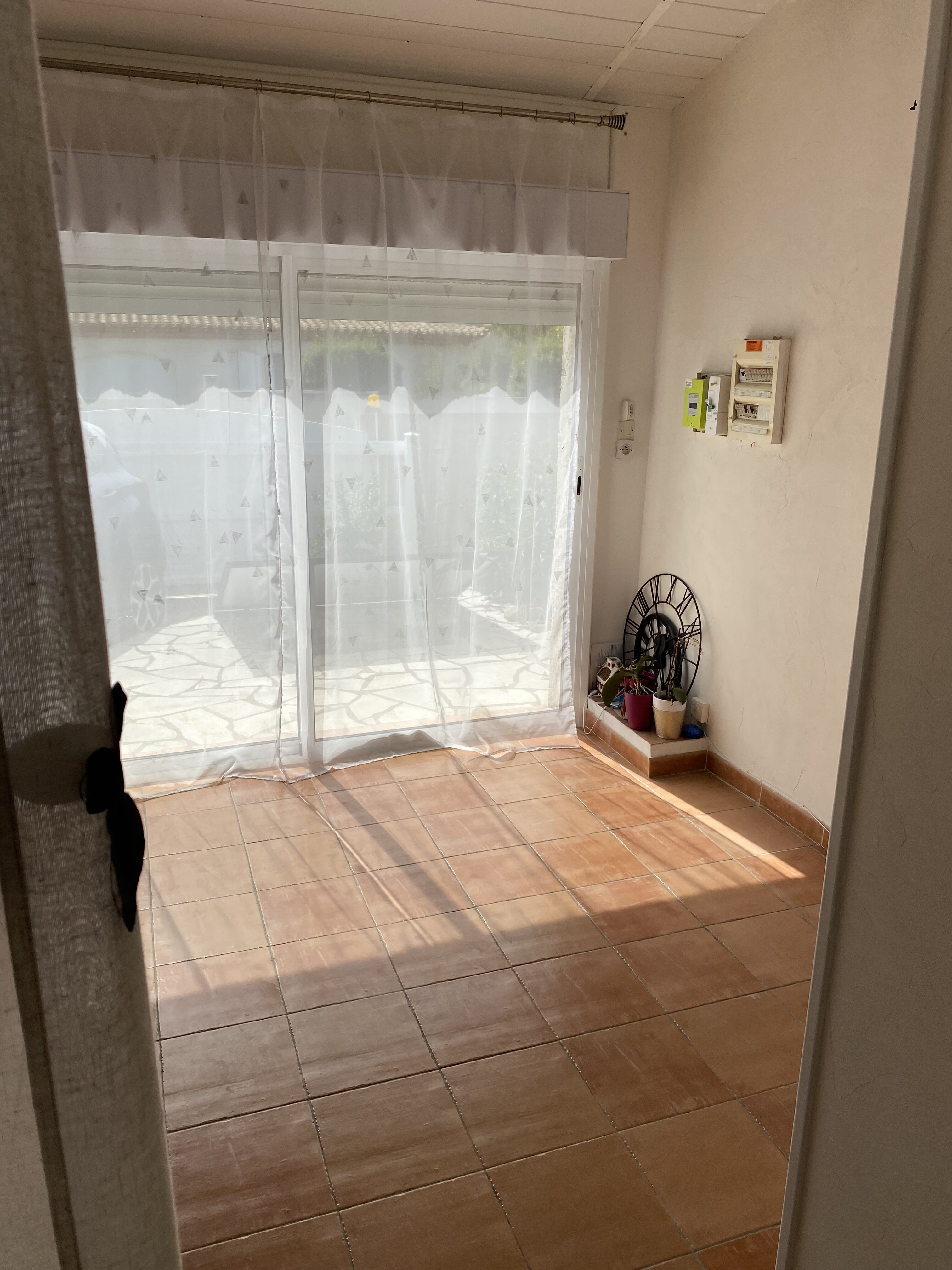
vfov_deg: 67.3
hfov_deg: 53.1
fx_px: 953
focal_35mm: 26
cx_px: 476
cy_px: 635
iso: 32
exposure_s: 1/2571
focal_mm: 4.25
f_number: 1.8
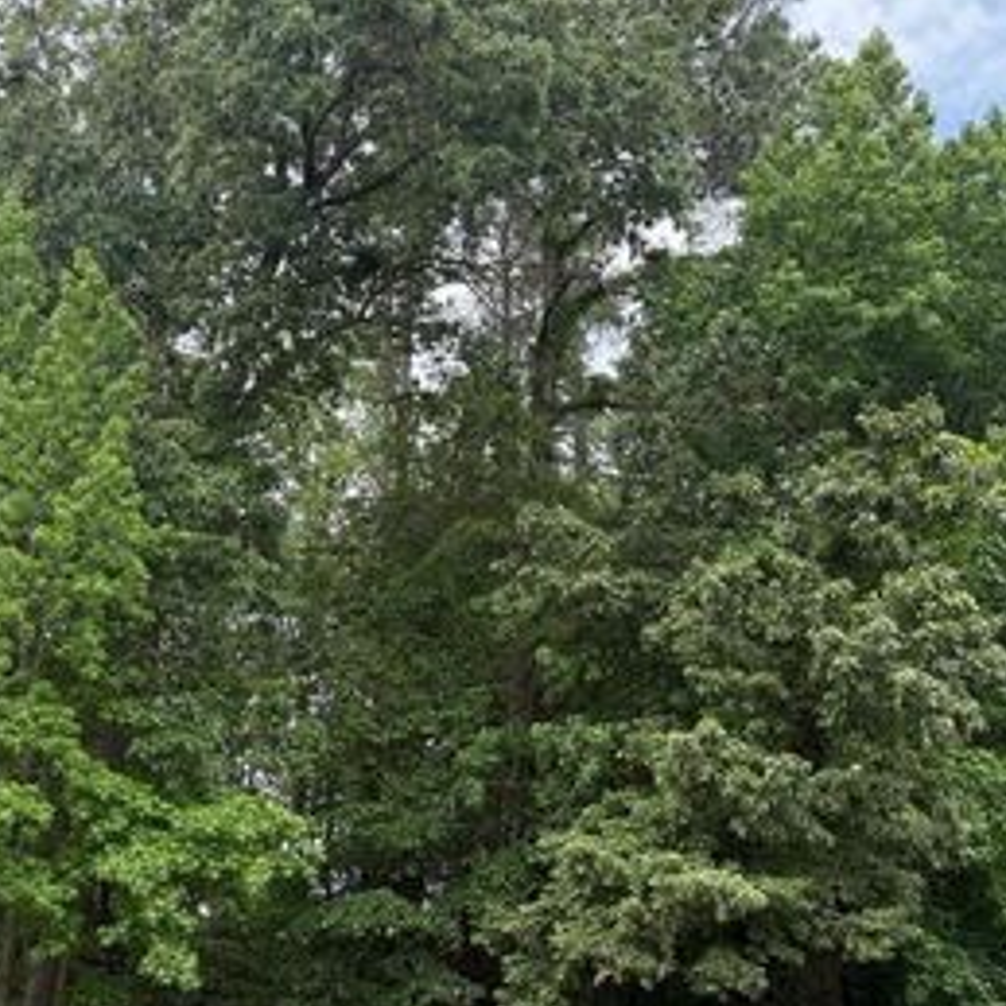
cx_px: 385
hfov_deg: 40.7
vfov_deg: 40.9
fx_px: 1348
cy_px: 538
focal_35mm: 41
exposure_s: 1/1060
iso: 100
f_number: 1.78
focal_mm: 6.76
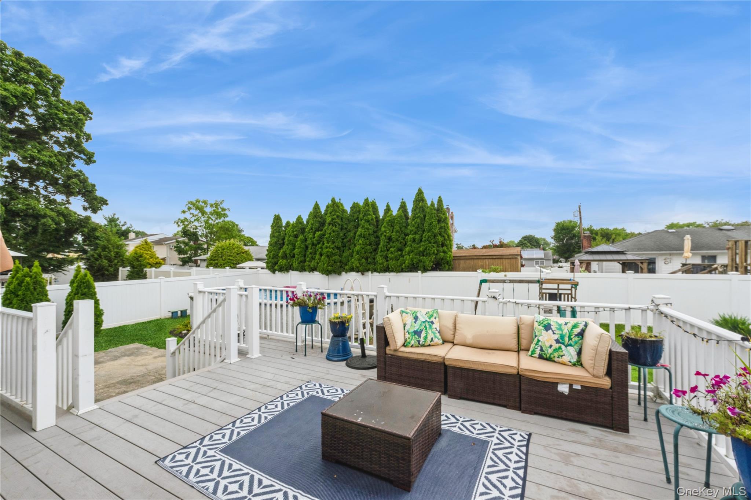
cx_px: 376
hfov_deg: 104.3
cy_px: 250
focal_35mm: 14
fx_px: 292
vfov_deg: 81.2
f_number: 11
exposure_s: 1/640
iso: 400
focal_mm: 14
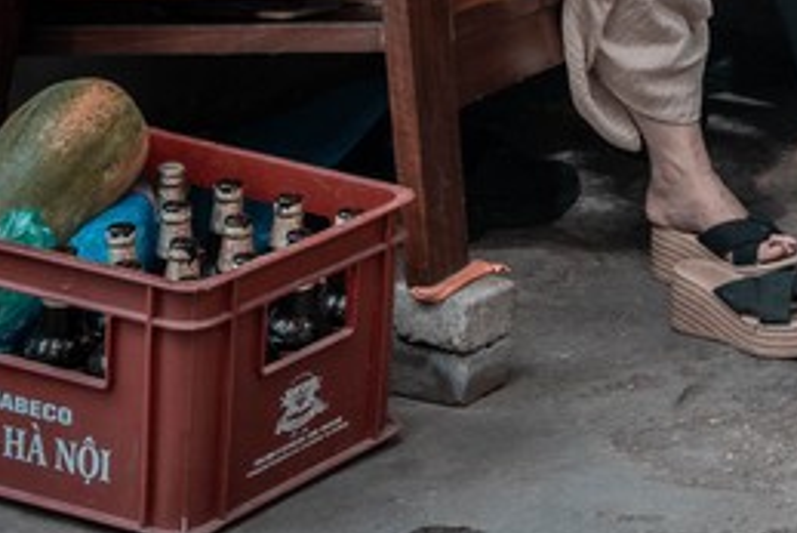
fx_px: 3657
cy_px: -436
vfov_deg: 8.0
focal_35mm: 165
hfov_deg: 11.6
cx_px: 1385
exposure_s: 1/160
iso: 1000
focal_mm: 42.8
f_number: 5
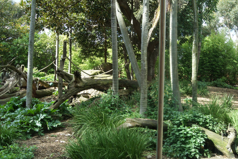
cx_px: 120
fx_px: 258
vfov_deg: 34.2
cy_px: 84
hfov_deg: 49.6
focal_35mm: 39
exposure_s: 1/50
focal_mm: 24
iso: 100
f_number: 5.6
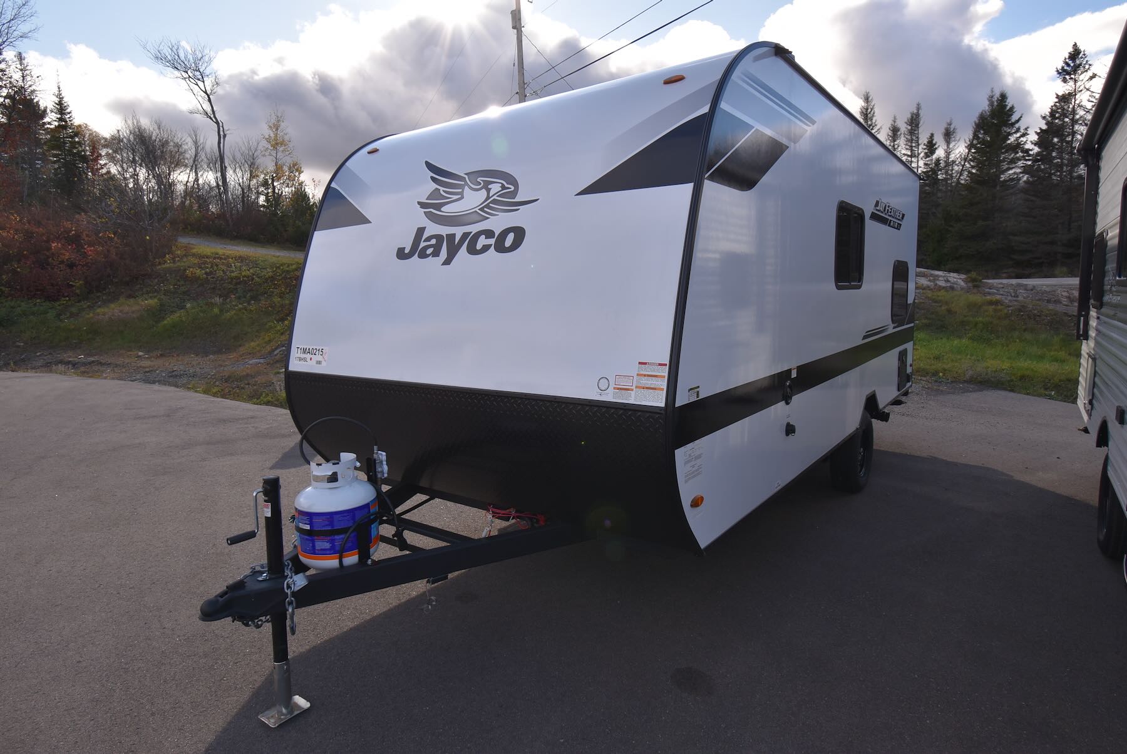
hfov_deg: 85.4
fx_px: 611
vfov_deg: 63.3
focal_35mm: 20
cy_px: 377
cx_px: 564
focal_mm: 13
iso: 200
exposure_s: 1/250
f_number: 8
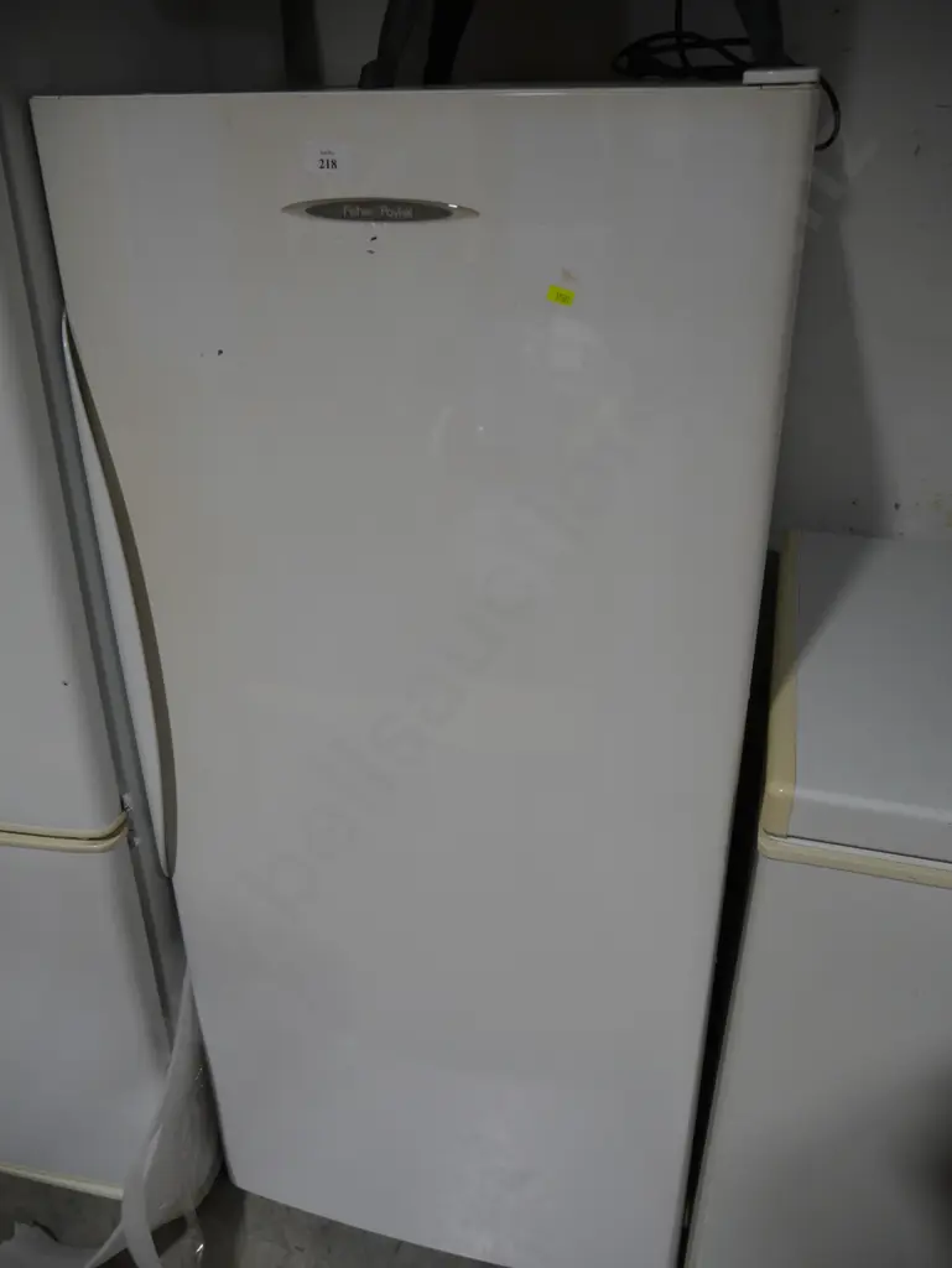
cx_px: 476
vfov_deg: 63.4
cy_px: 634
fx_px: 1026
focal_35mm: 28
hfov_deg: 49.8
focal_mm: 14
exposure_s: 1/125
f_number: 3.5
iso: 200
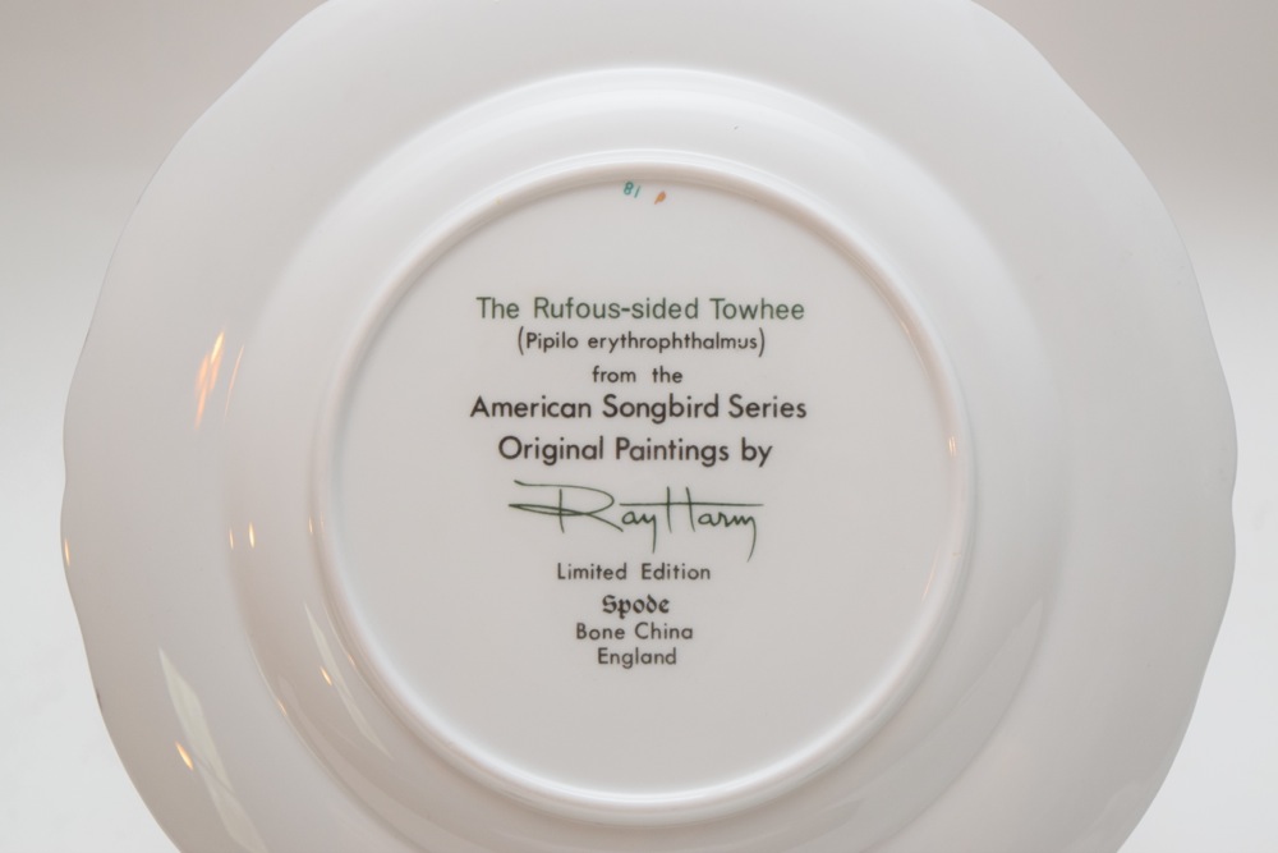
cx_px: 639
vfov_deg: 16.6
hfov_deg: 24.6
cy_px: 426
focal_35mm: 82
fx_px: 2929
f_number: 5.6
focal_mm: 55
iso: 800
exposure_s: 1/60
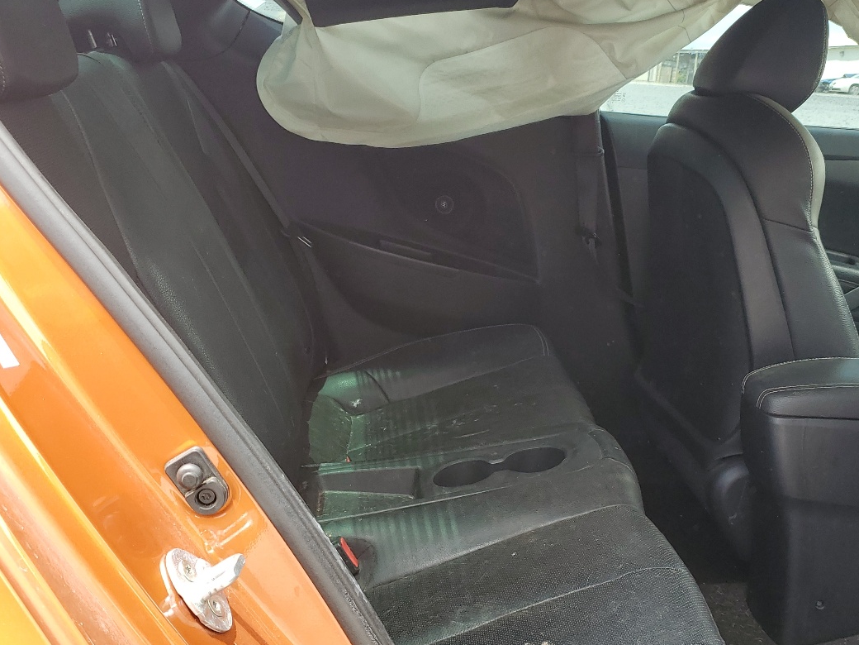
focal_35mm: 40
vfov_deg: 35.8
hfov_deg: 46.1
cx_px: 567
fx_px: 993
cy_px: 388
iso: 50
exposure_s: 1/312
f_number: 1.5
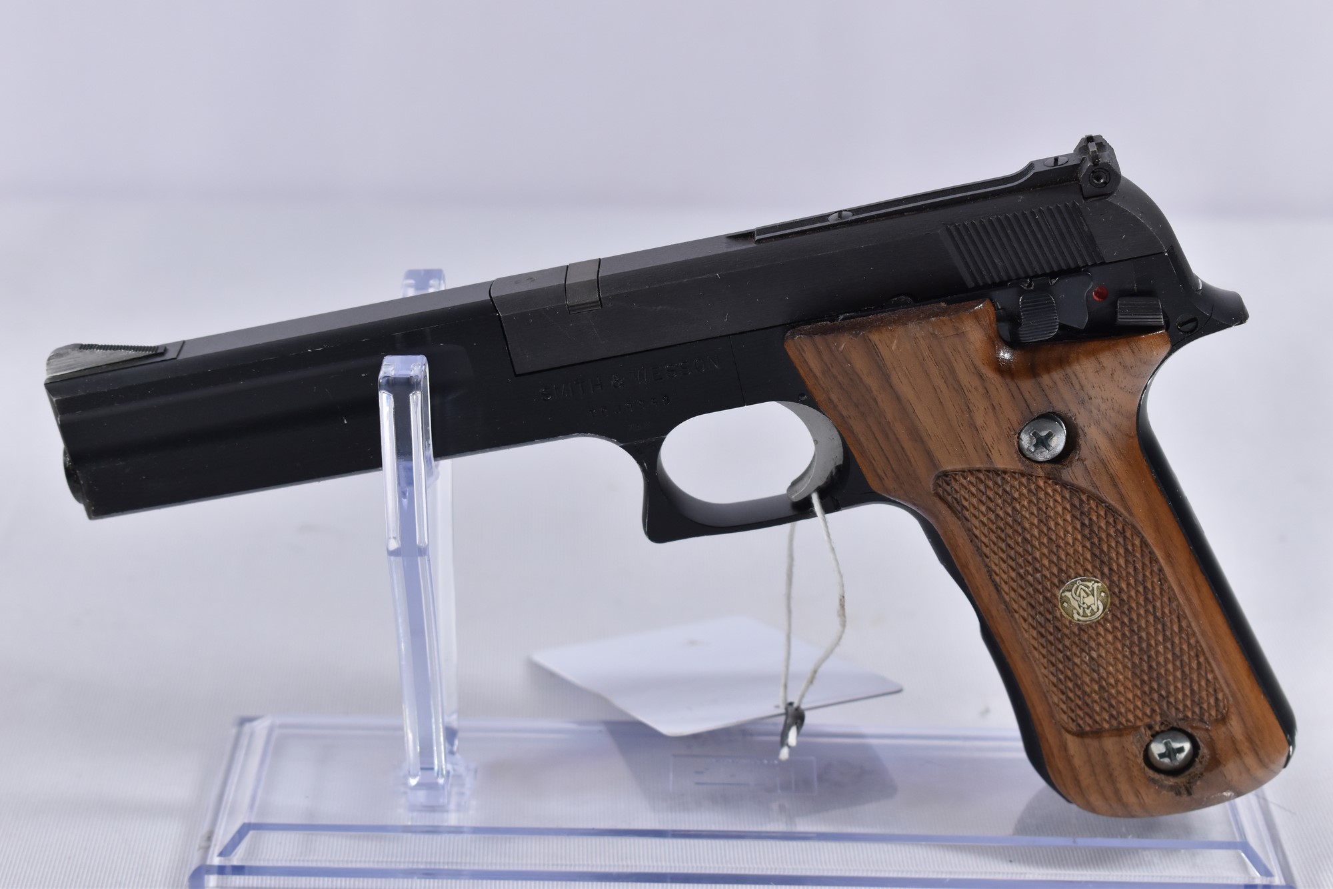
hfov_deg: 24.6
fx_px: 3054
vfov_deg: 16.6
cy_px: 444
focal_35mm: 82
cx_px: 666
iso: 640
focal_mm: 55
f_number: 5.6
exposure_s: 1/50
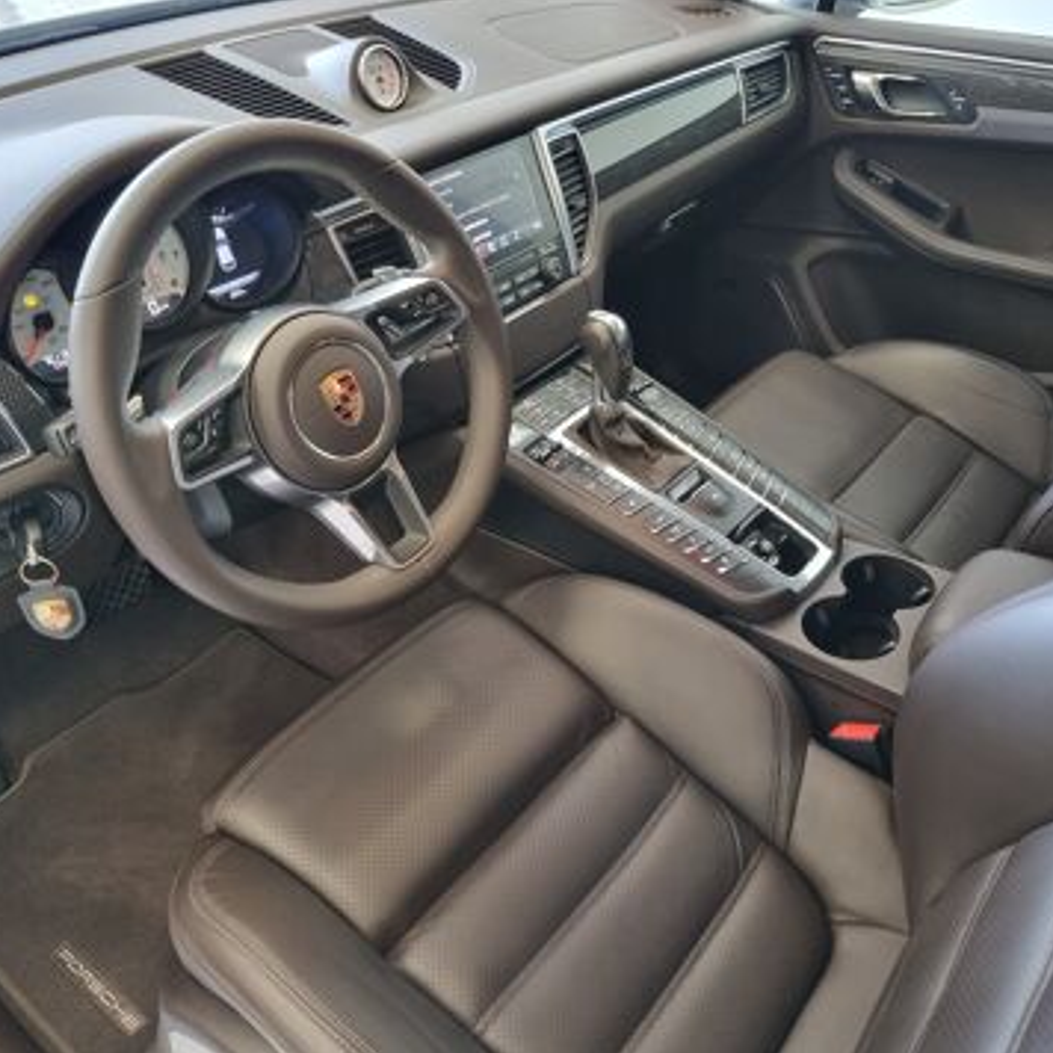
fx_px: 1067
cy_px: 526
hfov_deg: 52.5
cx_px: 547
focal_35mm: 31
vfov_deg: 52.5
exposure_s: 1/50
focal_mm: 5.4
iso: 500
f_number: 1.8
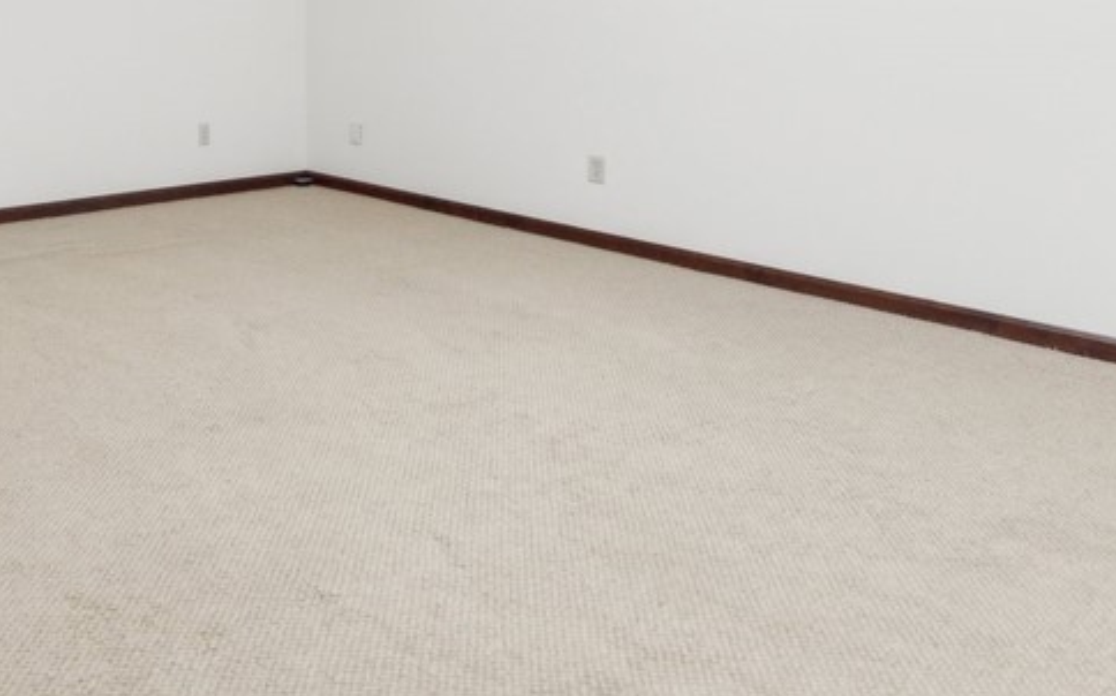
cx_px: 27
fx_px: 973
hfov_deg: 49.8
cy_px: -33
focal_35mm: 32
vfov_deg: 34.9
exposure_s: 1/60
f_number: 2.8
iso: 640
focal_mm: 14
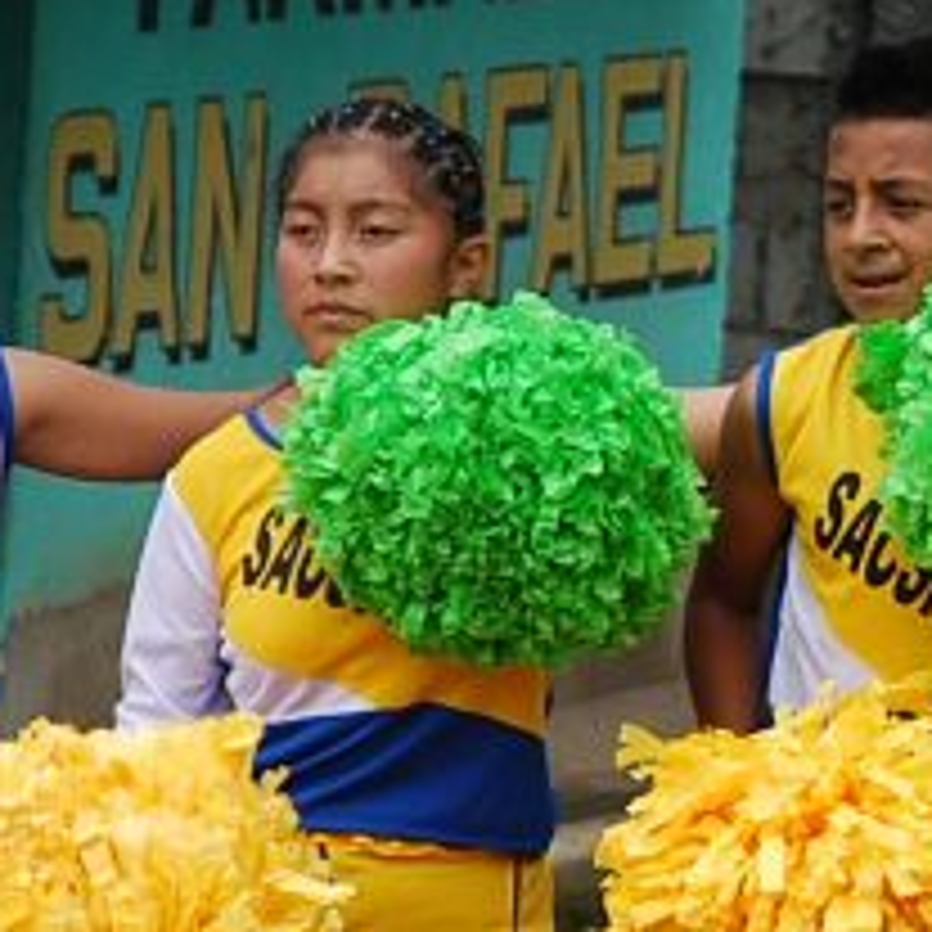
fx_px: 13098
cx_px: 1490
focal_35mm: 430
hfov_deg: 4.1
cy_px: 565
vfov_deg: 4.1
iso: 160
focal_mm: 68
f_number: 5.6
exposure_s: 1/500
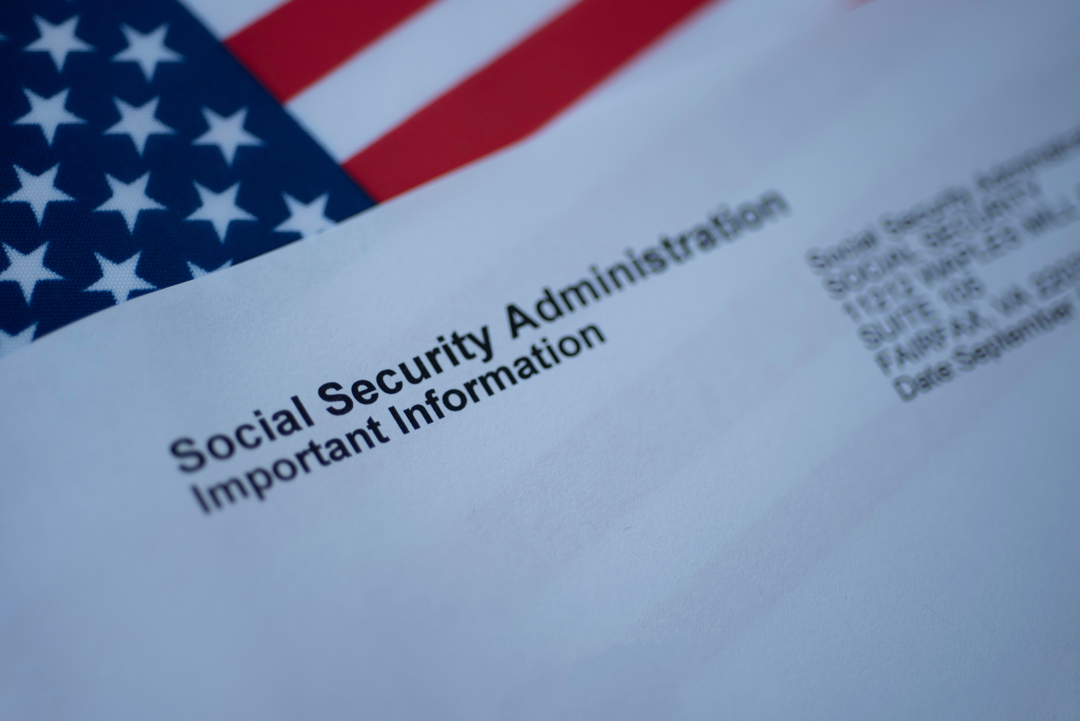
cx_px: 540
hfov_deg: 33.4
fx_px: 1801
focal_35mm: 60
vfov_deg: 22.6
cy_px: 360
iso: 100
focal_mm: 60
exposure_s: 1/320
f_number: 3.2
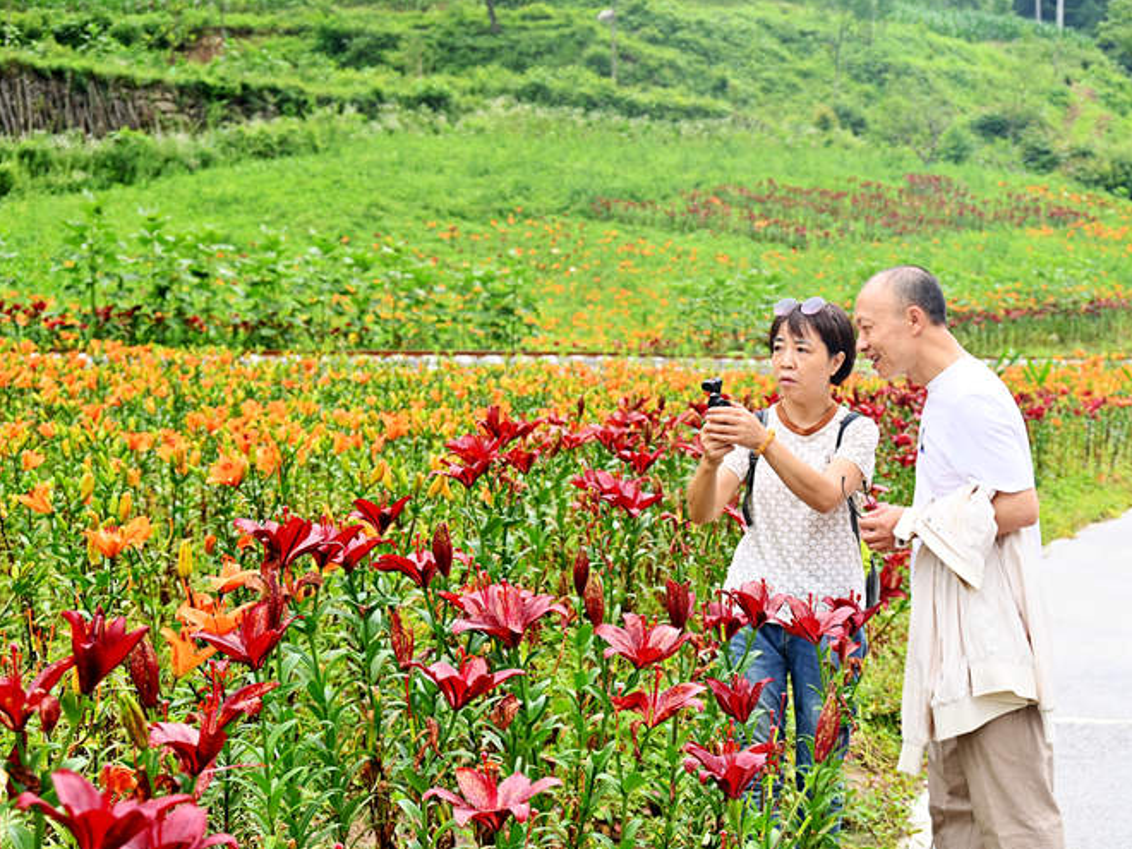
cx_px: 640
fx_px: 1929
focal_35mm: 59
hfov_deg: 32.7
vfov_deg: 24.8
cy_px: 424
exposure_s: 1/160
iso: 250
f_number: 6.3
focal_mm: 54
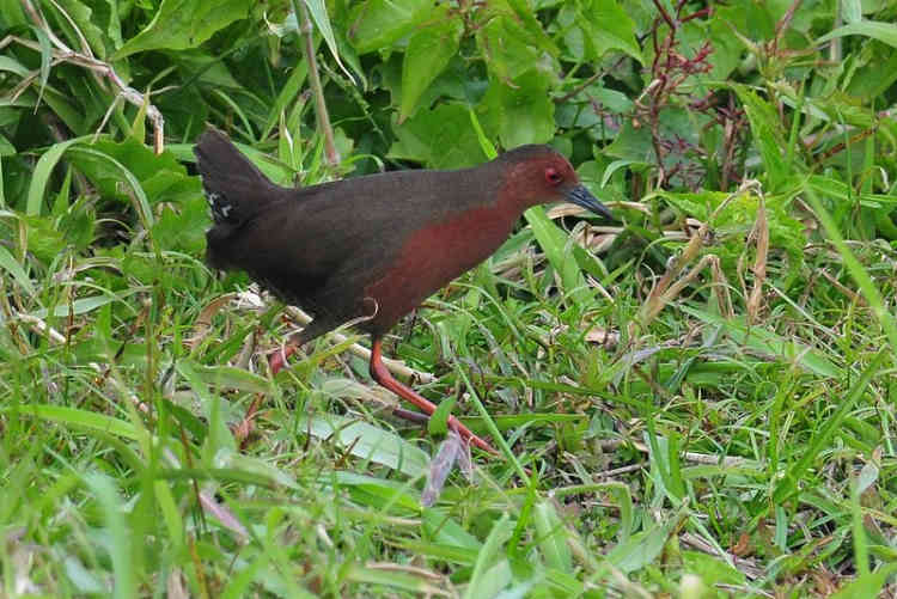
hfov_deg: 3.3
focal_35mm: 630
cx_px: 448
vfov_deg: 2.2
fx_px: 15706
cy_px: 300
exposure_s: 1/500
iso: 640
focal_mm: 420
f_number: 6.3
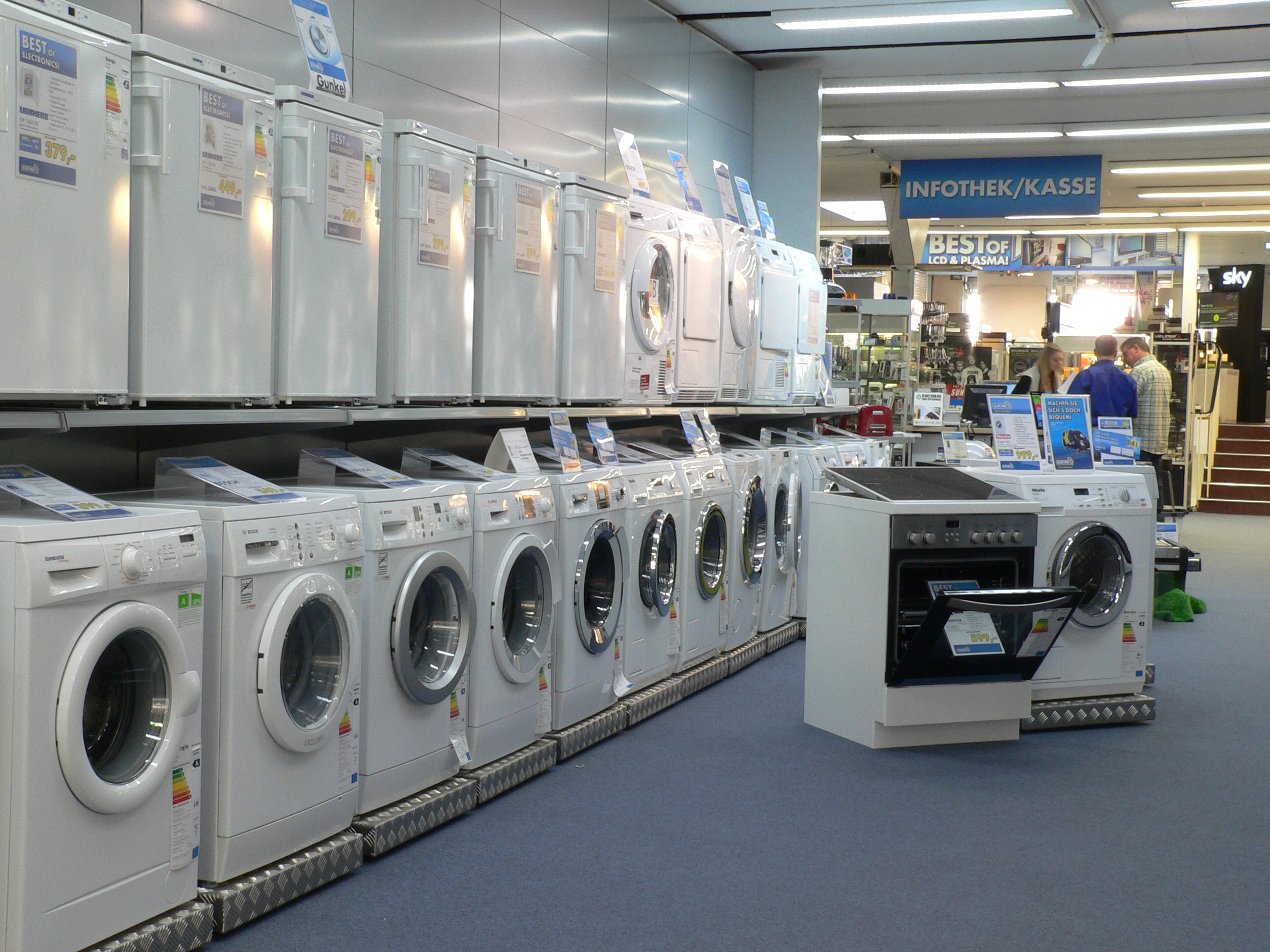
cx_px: 635
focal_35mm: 49
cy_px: 476
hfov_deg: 38.9
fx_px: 1798
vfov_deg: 29.7
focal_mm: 8.2
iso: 100
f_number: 8
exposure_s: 1/2
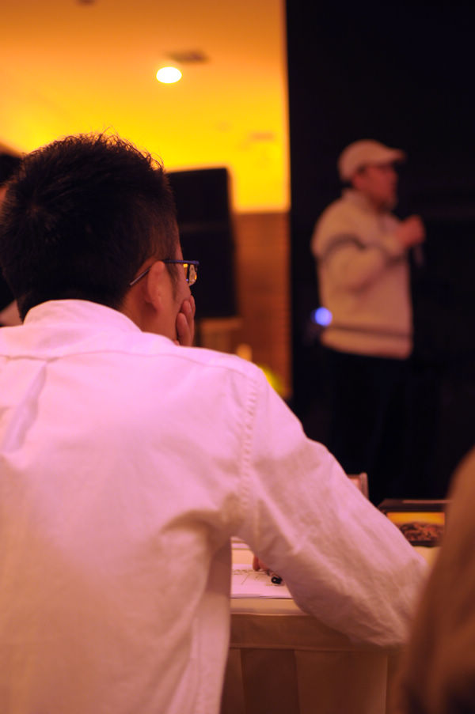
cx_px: 238
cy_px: 357
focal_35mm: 52
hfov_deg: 25.7
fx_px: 1041
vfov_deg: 37.9
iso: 280
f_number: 2
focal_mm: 35
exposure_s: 1/4
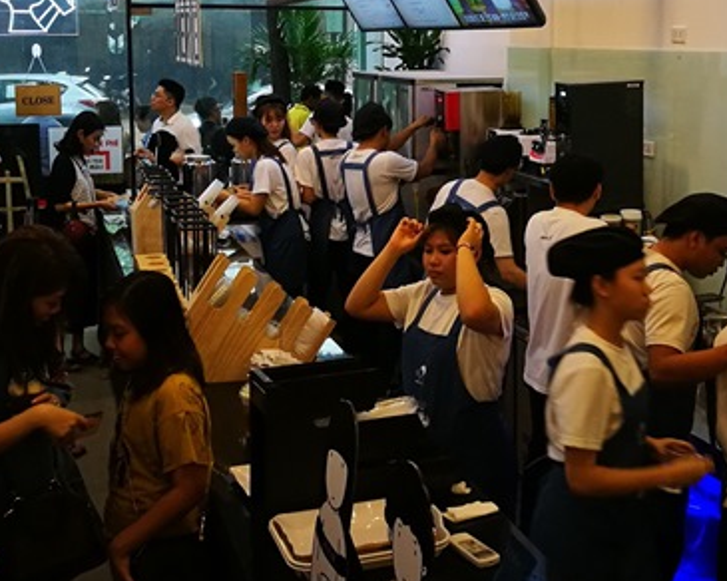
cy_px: 155
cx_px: 450
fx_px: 1119
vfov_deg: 28.8
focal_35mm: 52
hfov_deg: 35.8
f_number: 2.2
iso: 250
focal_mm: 4.5
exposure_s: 1/33.3
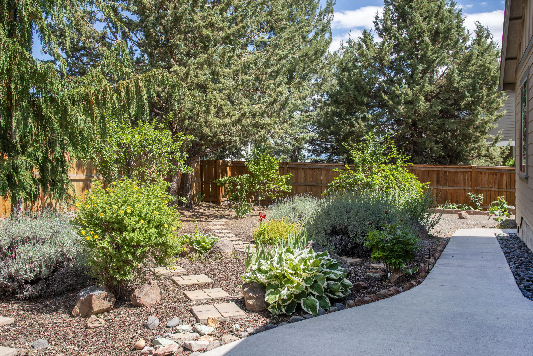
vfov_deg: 40.0
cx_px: 257
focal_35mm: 33
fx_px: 489
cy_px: 187
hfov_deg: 57.2
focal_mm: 31
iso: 200
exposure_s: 1/125
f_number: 11
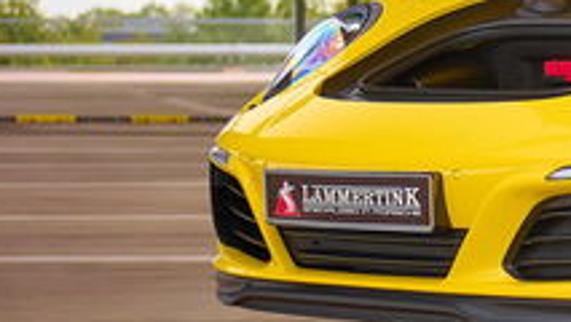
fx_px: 2969
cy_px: 91
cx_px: 928
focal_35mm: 196
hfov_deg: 10.5
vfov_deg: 6.2
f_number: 2.8
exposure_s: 1/800
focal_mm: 52
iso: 800
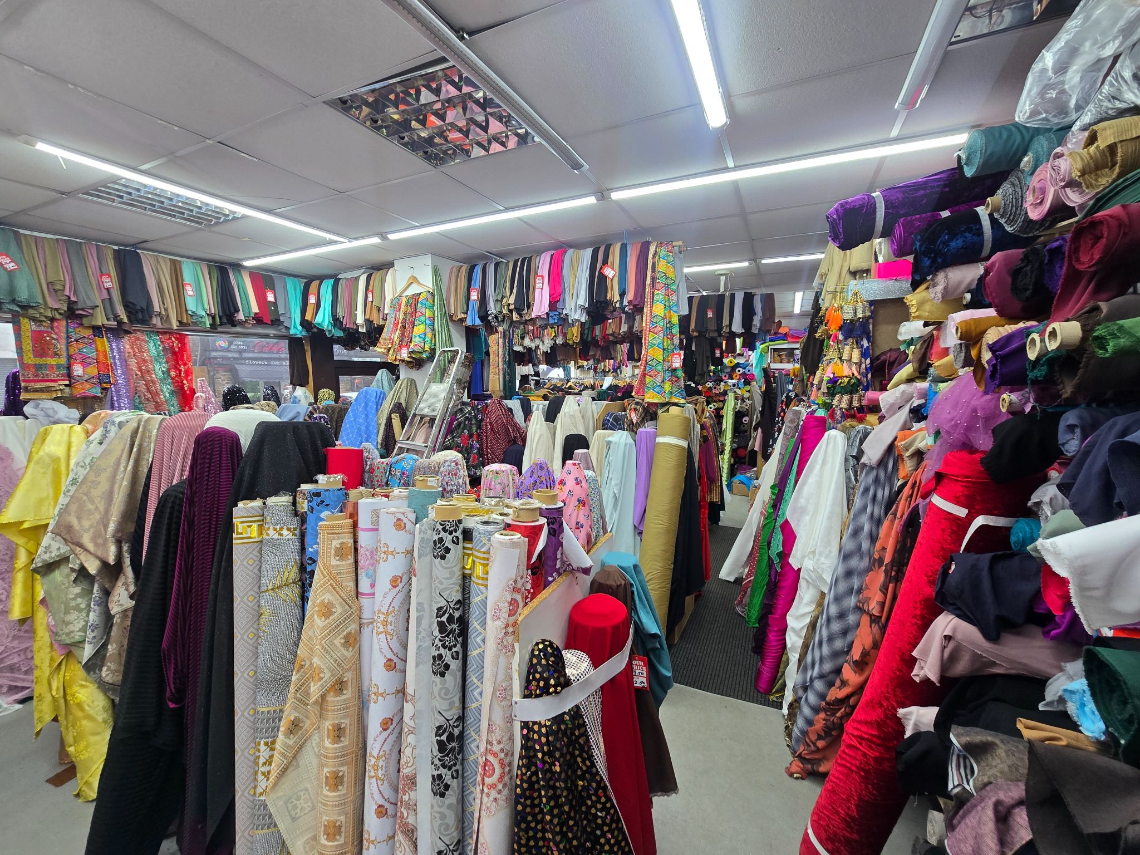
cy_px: 428
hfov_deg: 106.2
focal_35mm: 13
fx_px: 428
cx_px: 570
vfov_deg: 89.9
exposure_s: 1/50
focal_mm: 2.2
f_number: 2.2
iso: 64
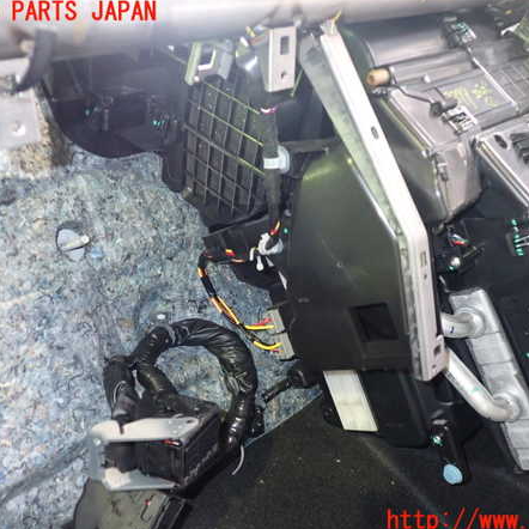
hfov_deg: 45.9
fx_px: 622
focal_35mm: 36
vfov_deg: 46.0
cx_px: 298
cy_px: 267
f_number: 2.3
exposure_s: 1/15
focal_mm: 5.4
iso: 800
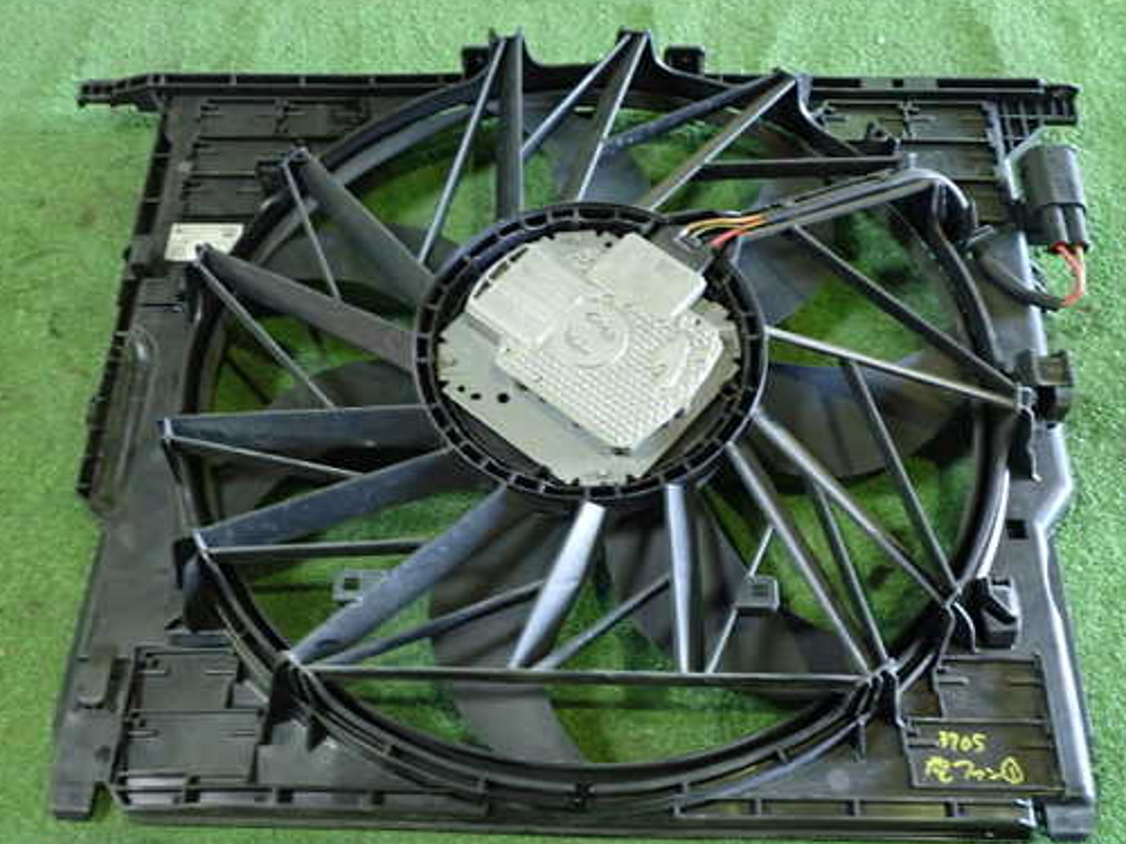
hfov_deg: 51.4
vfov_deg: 39.6
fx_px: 1171
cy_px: 441
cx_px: 570
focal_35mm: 36
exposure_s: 1/30
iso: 640
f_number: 2.3
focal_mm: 5.4
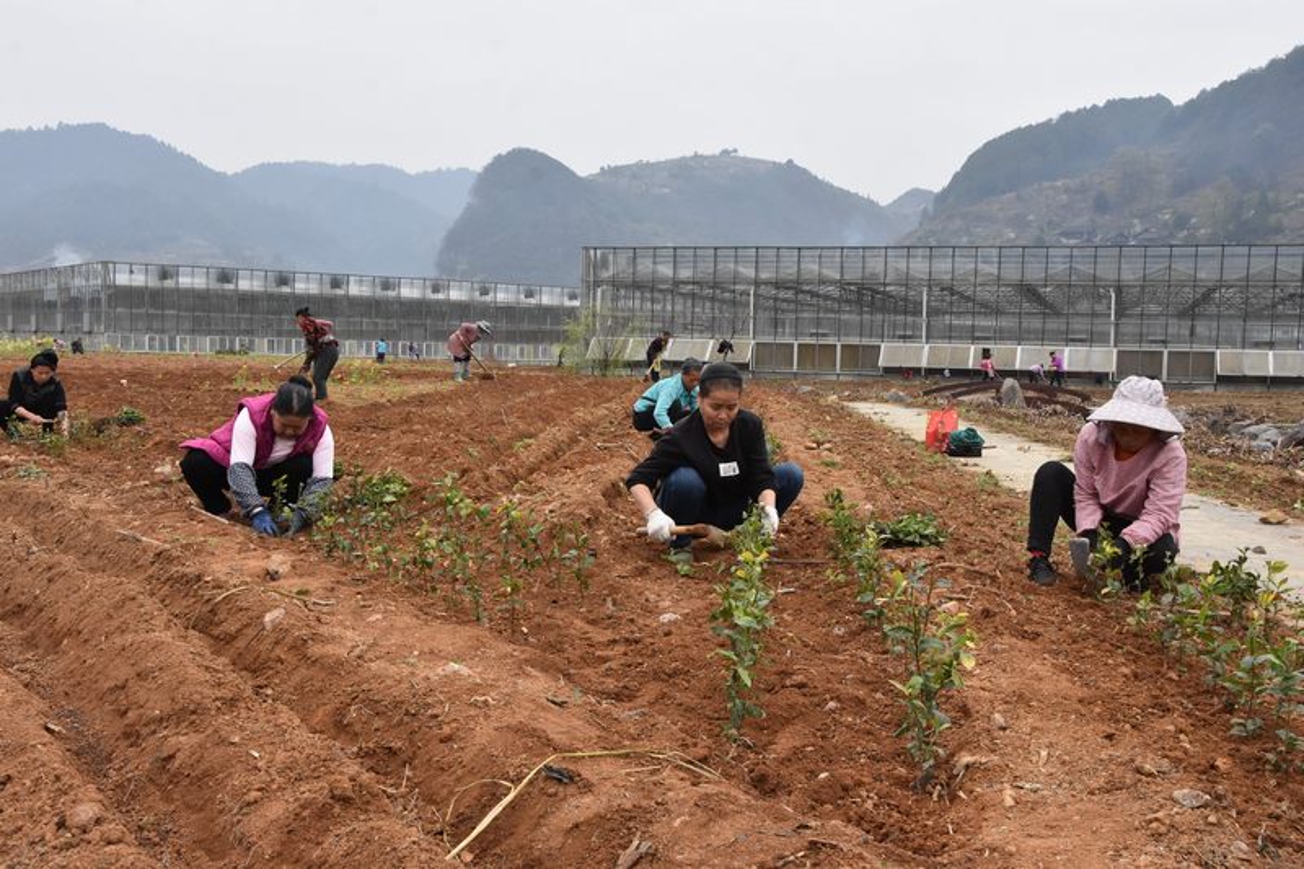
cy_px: 434
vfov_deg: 34.2
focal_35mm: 39
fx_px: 1412
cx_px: 652
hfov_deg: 49.6
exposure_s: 1/500
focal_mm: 26
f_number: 11
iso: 1250
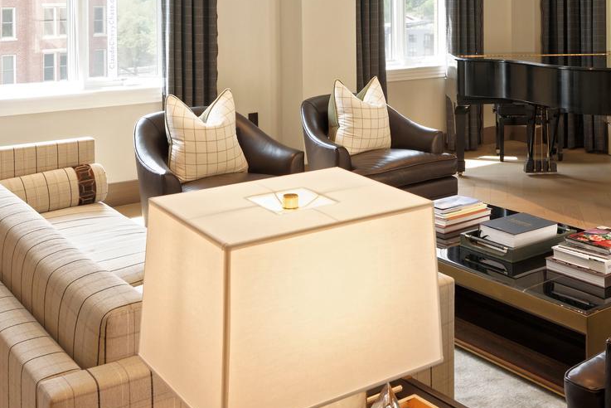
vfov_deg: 25.7
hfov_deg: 39.2
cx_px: 398
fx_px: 849
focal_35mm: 50
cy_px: 3
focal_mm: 18
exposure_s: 1/80
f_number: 11
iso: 250
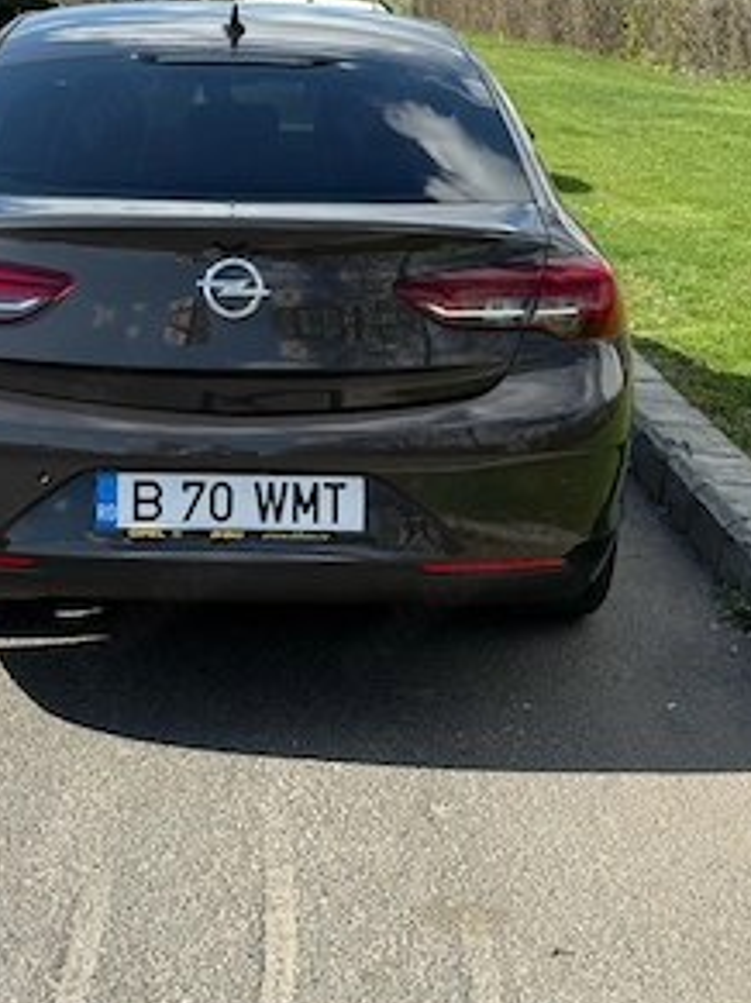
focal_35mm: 66
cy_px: 365
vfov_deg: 29.3
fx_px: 1911
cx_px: 251
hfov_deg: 22.2
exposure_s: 1/3534
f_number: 1.78
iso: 100
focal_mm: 6.76
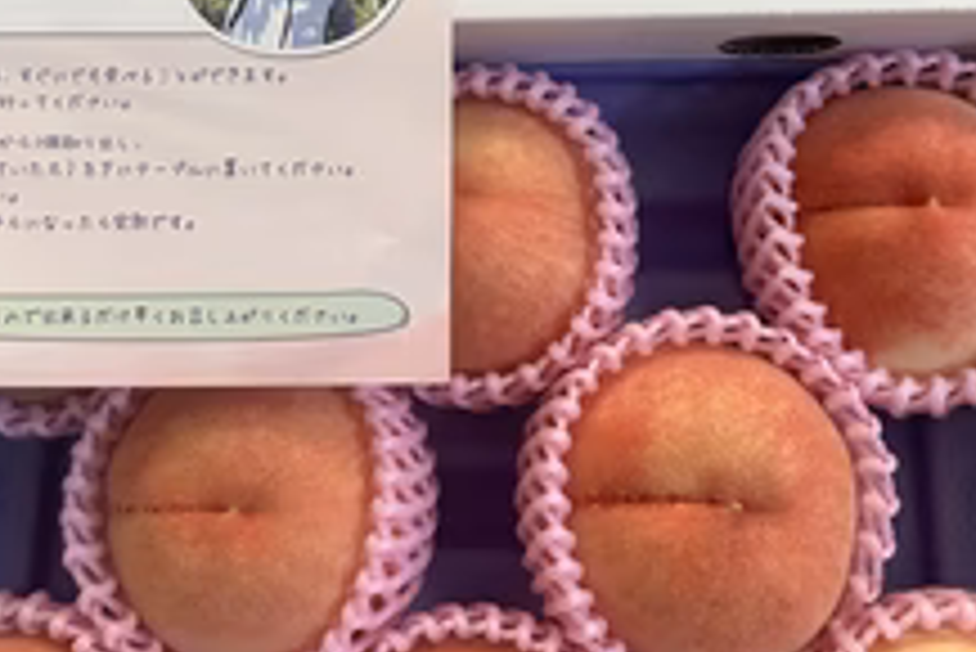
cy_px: 153
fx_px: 1248
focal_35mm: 46
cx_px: 499
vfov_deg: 28.8
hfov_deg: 42.7
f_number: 1.78
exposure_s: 1/60
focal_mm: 6.86
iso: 400
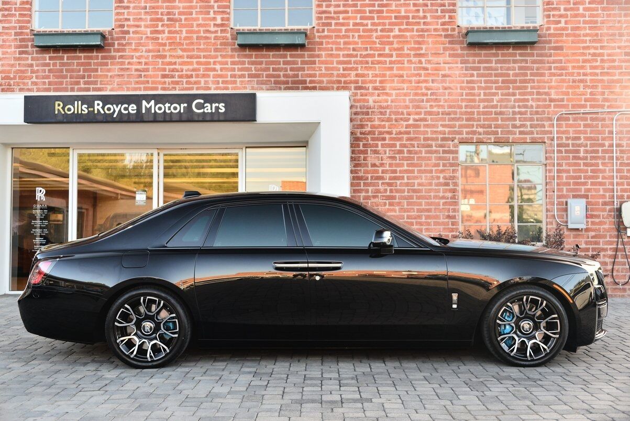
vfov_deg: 29.9
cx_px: 315
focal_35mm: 45
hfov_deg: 43.6
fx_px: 788
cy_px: 210
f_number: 4.5
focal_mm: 45
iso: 320
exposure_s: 1/100
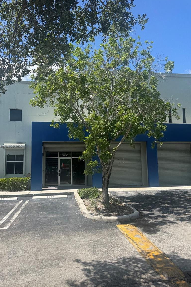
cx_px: 88
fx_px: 207
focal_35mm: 26
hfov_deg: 49.5
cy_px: 146
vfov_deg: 69.4
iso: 80
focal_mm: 6.76
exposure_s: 1/3597
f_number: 1.78
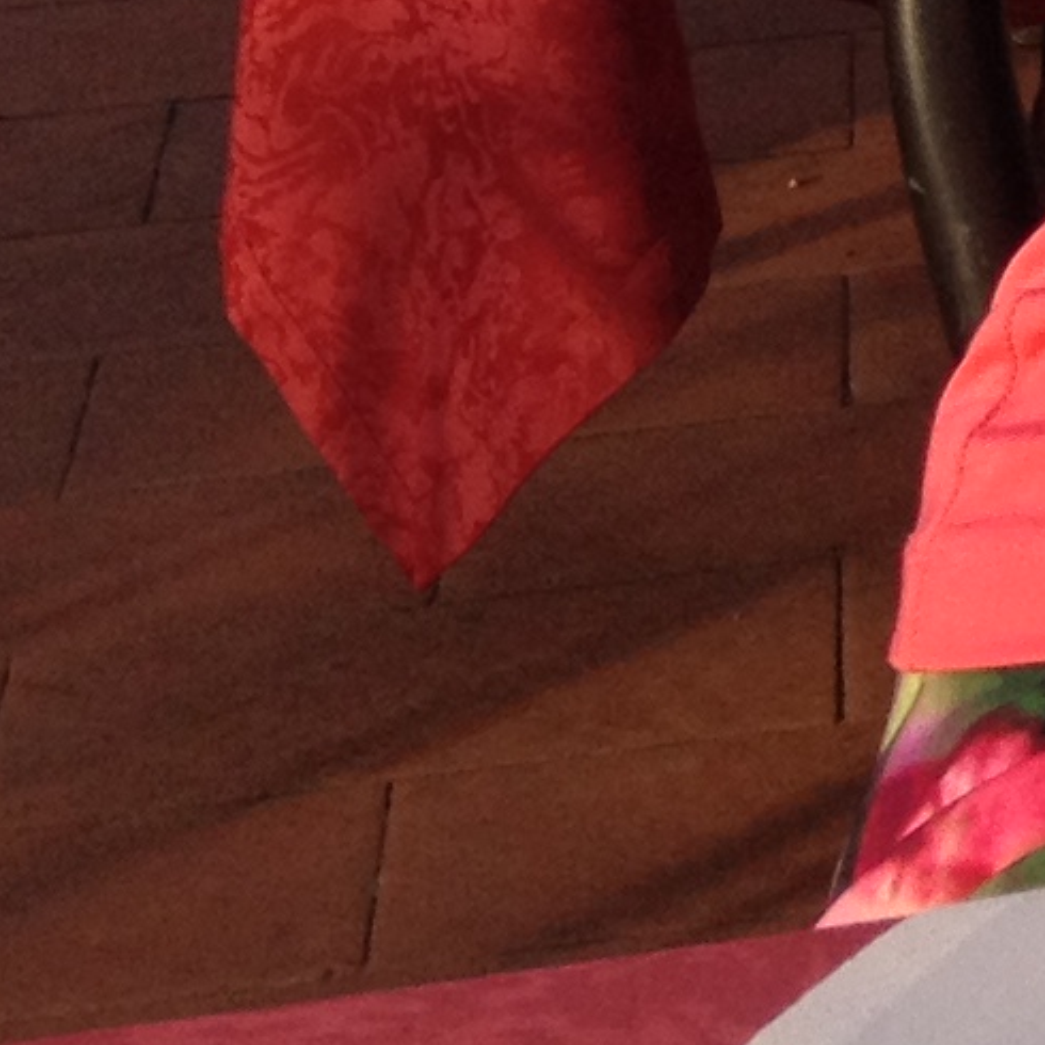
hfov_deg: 7.4
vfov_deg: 8.1
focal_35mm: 206
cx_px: 3289
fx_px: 7036
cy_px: -1049
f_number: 2.4
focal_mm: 4.28
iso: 64
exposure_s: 1/575
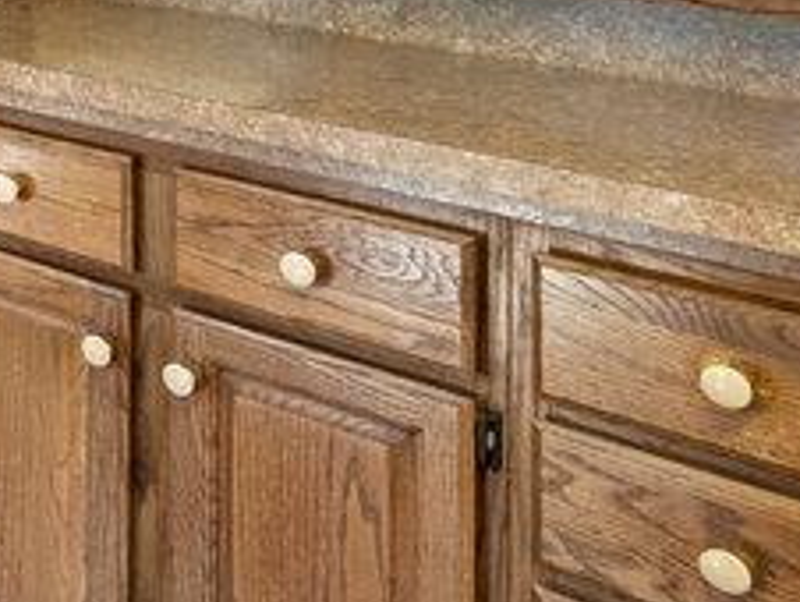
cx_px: -715
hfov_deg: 19.5
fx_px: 1573
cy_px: -228
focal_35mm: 68
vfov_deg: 19.6
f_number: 5.6
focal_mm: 16
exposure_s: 1/10
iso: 800
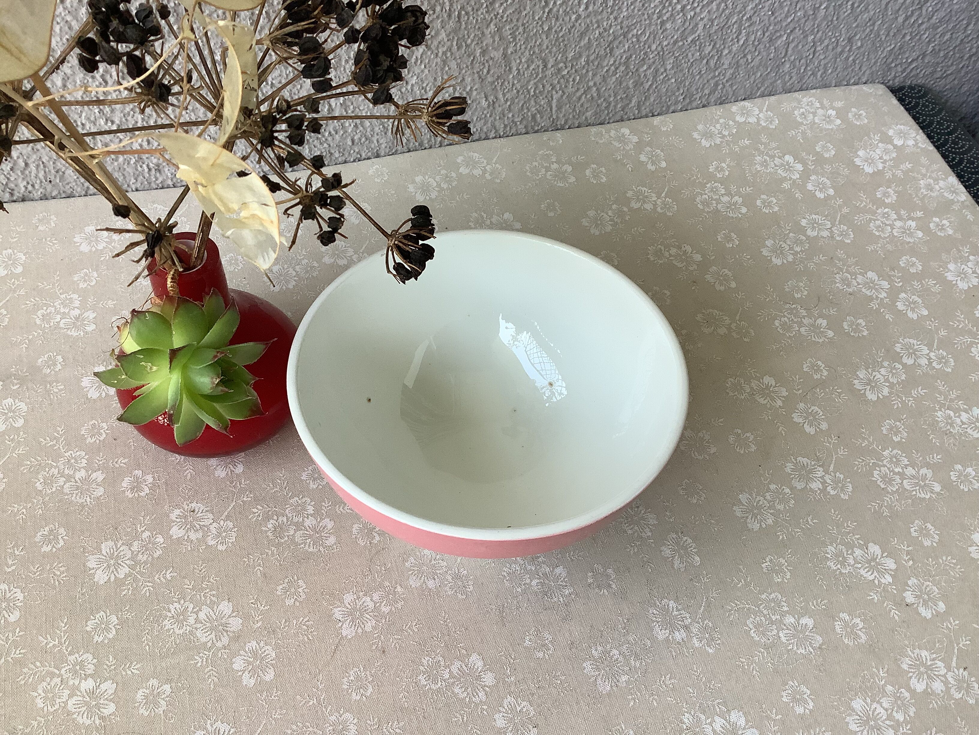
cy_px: 368
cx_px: 490
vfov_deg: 45.4
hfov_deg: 58.4
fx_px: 877
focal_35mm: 31
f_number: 2.4
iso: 64
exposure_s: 1/120
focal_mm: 3.3
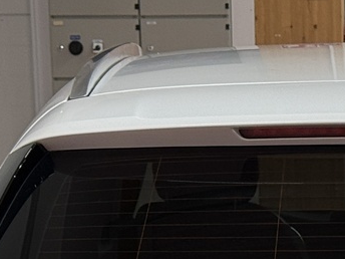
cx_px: 382
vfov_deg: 7.2
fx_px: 2003
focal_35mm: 201
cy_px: 485
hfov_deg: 9.7
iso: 64
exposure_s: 1/100
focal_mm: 6.76
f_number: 1.78
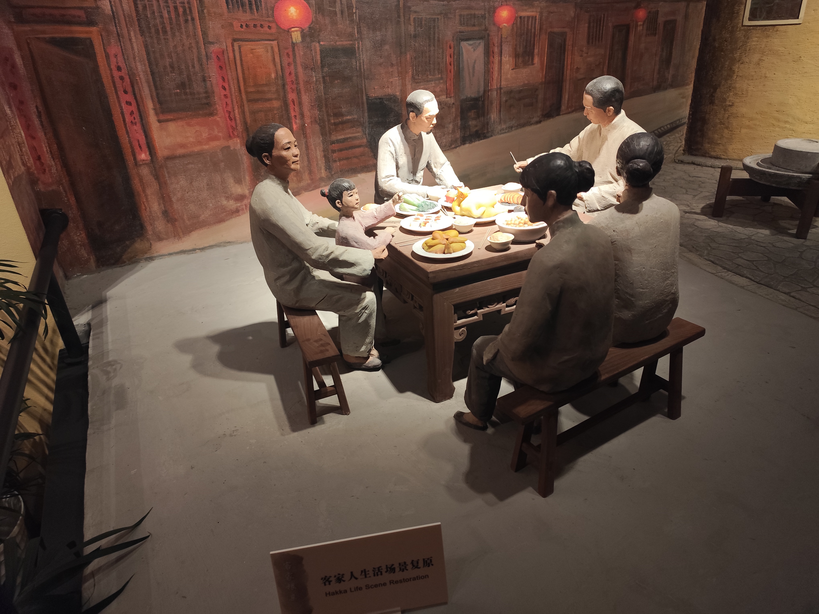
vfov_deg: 58.9
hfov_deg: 73.9
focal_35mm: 23
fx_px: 544
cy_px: 307
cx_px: 410
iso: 640
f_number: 1.65
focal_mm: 6.14
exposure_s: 1/50
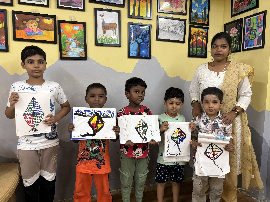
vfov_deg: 53.1
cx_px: 135
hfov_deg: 67.3
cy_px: 101
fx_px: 203
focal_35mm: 26
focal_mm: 5.96
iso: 250
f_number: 1.6
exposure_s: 1/50
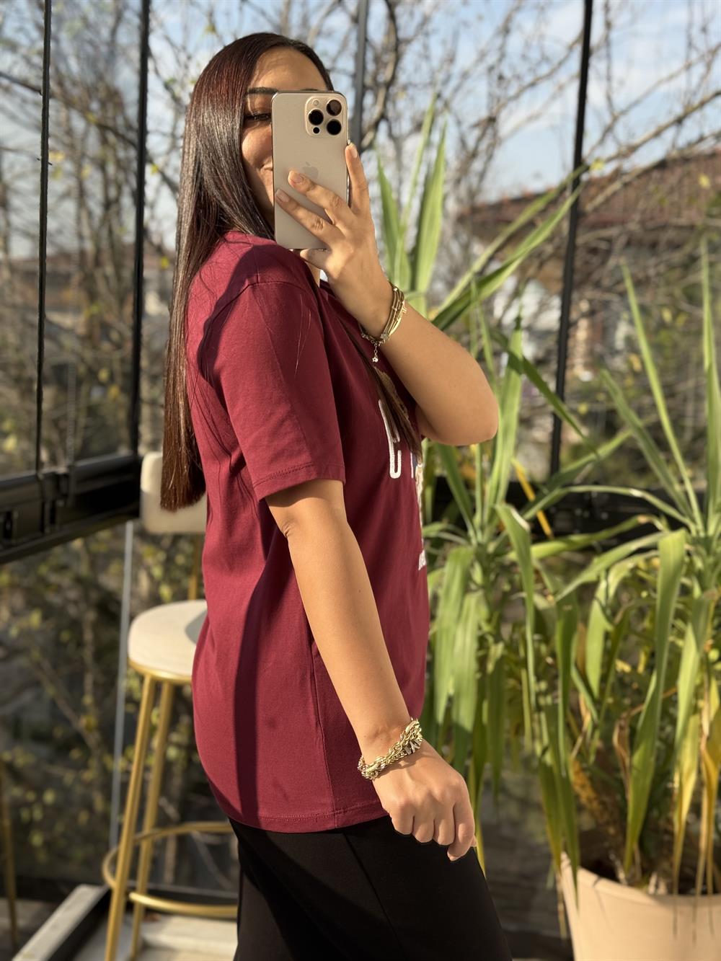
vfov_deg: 39.7
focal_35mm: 48
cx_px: 360
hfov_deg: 30.3
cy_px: 480
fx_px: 1333
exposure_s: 1/928
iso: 80
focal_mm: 6.76
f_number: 1.78
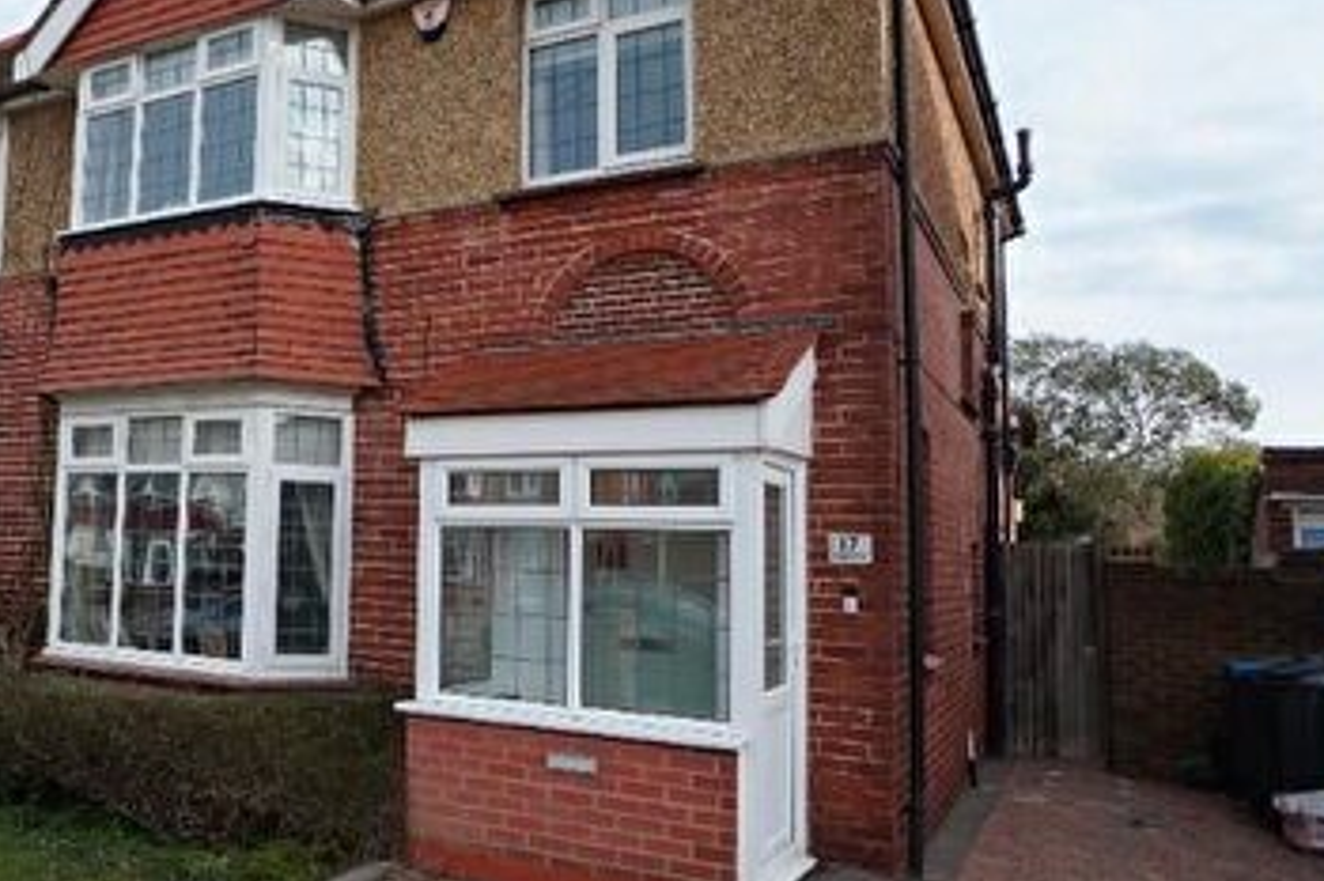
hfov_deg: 57.7
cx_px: 280
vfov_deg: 43.6
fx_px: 1103
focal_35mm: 30
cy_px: 439
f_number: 10
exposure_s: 1/125
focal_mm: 10
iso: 125
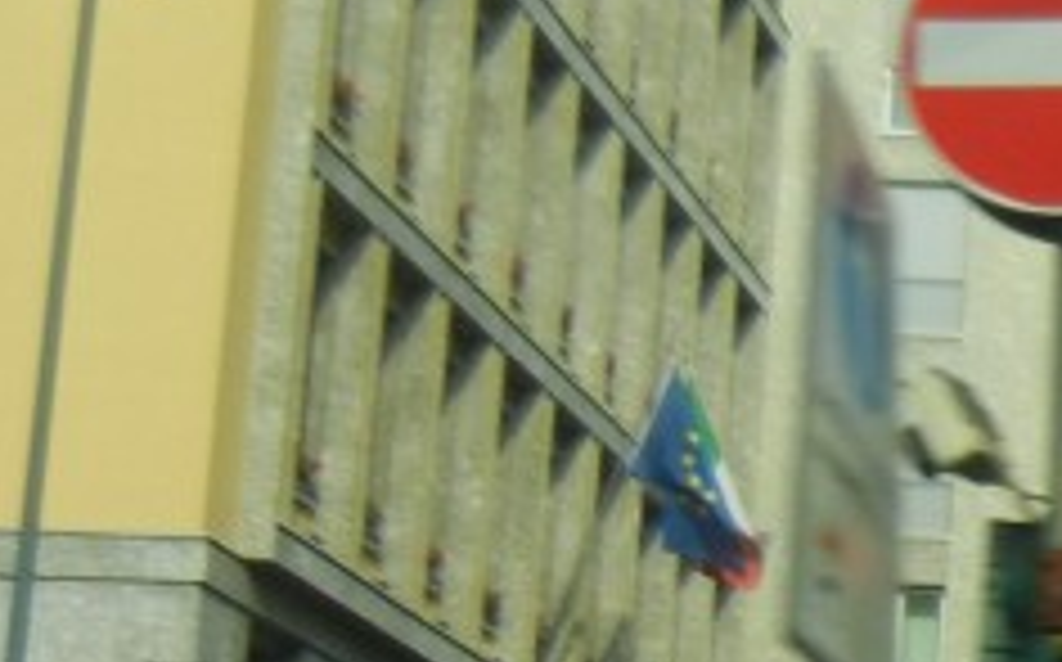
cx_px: 2187
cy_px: 694
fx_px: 3990
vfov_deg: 9.4
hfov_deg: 13.0
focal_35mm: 138
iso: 160
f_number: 7
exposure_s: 1/273
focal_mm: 5.4
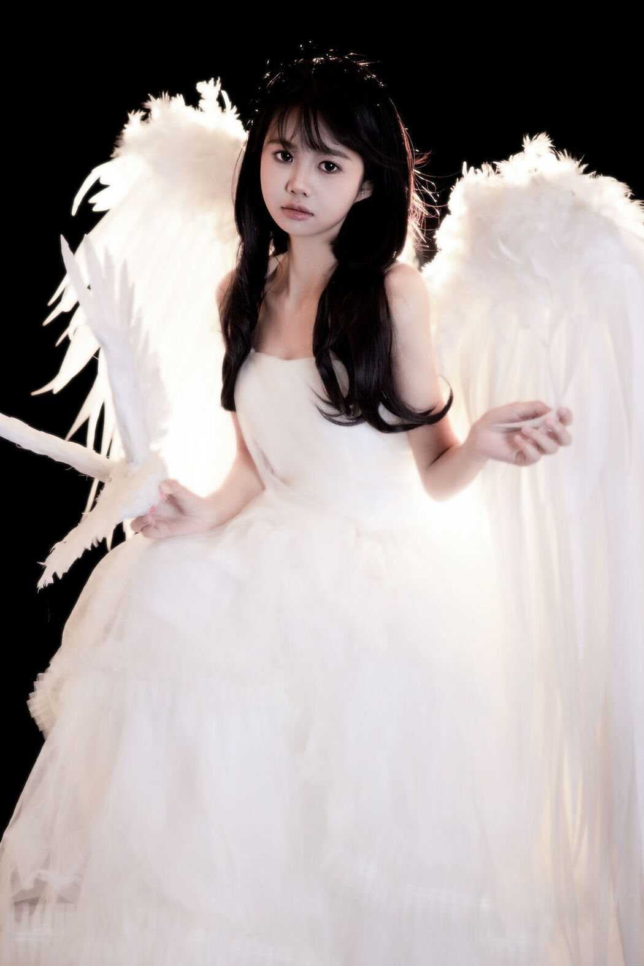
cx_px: 322
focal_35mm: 63
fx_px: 1690
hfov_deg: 21.6
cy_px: 483
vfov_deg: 31.9
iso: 500
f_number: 2.8
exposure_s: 1/160
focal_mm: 63
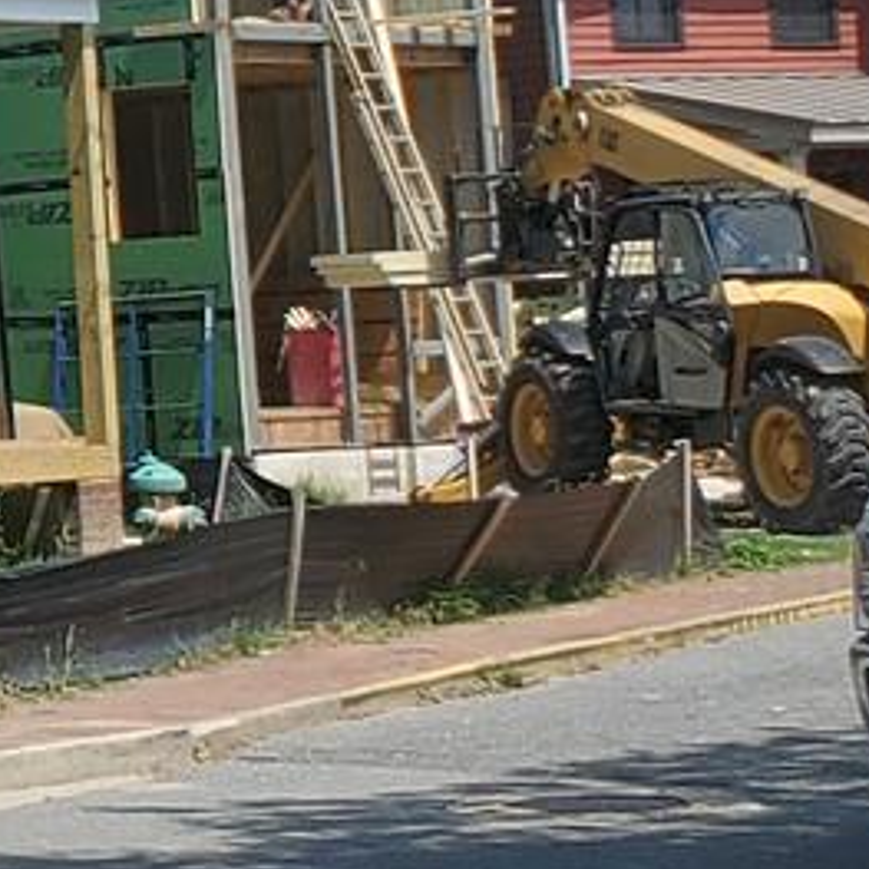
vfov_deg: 9.7
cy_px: 43
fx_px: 5084
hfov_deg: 8.5
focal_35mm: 179
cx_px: -1566
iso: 50
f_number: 2.4
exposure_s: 1/1578
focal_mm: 4.3
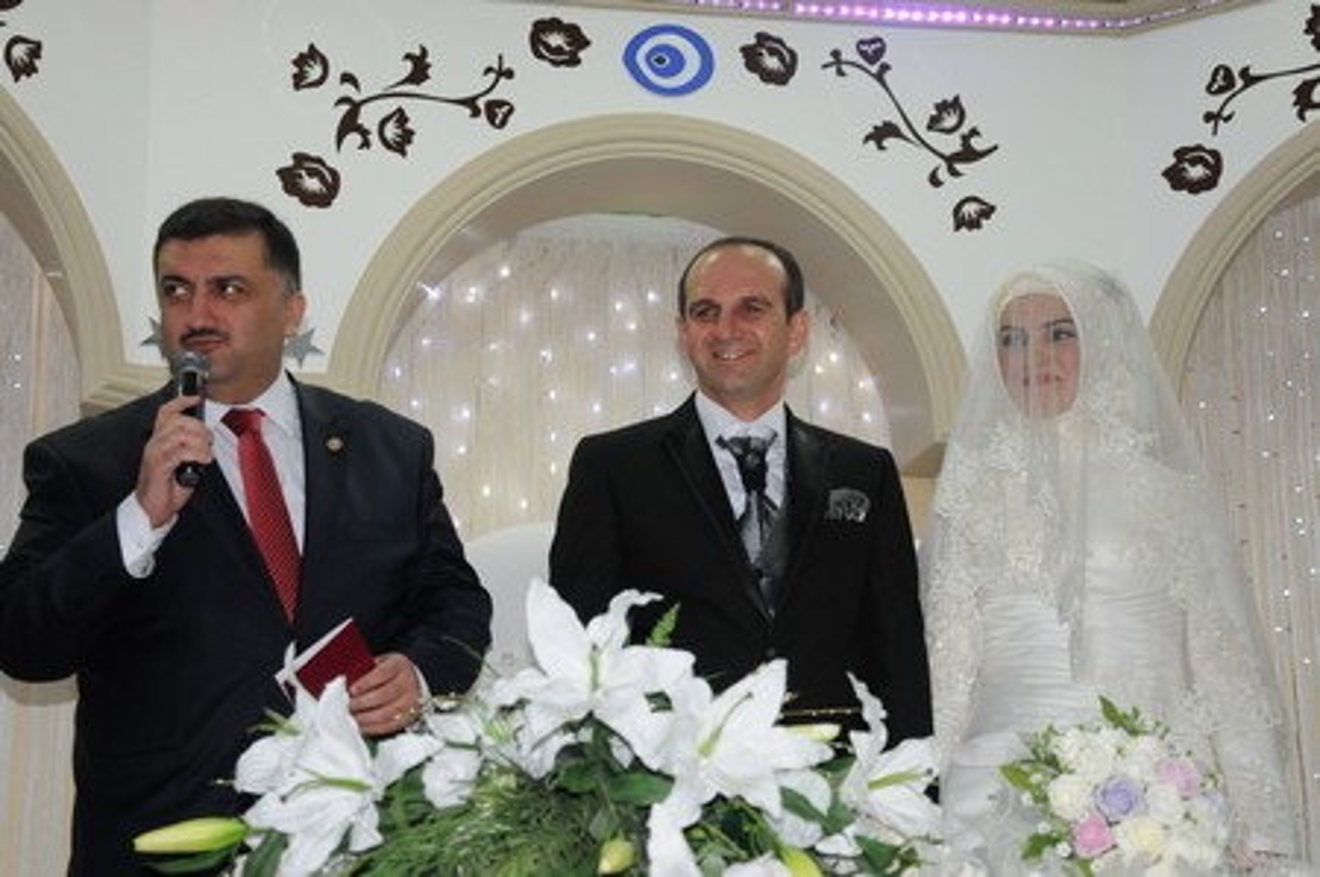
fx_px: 2472
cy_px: 438
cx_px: 660
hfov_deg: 29.9
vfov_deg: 20.1
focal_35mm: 68
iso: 1250
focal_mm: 45
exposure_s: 1/60
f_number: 5.6
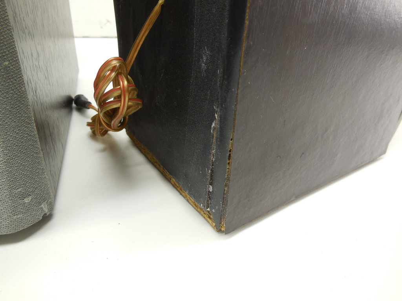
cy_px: 150
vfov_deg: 54.9
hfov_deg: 69.4
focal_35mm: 25
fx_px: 290
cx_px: 201
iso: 125
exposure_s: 1/100
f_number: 3.1
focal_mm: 4.5
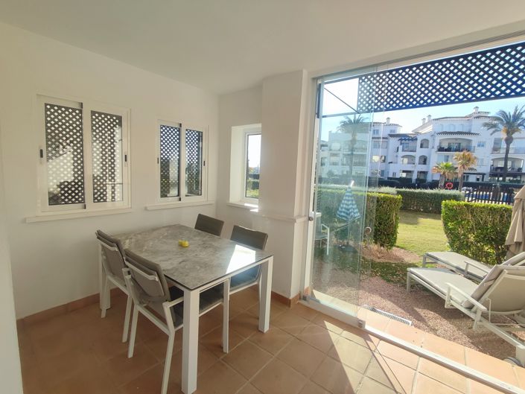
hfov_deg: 94.5
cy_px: 197
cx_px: 262
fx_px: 243
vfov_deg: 78.1
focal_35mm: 16
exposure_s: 1/710
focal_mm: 1.65
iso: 50
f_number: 2.2
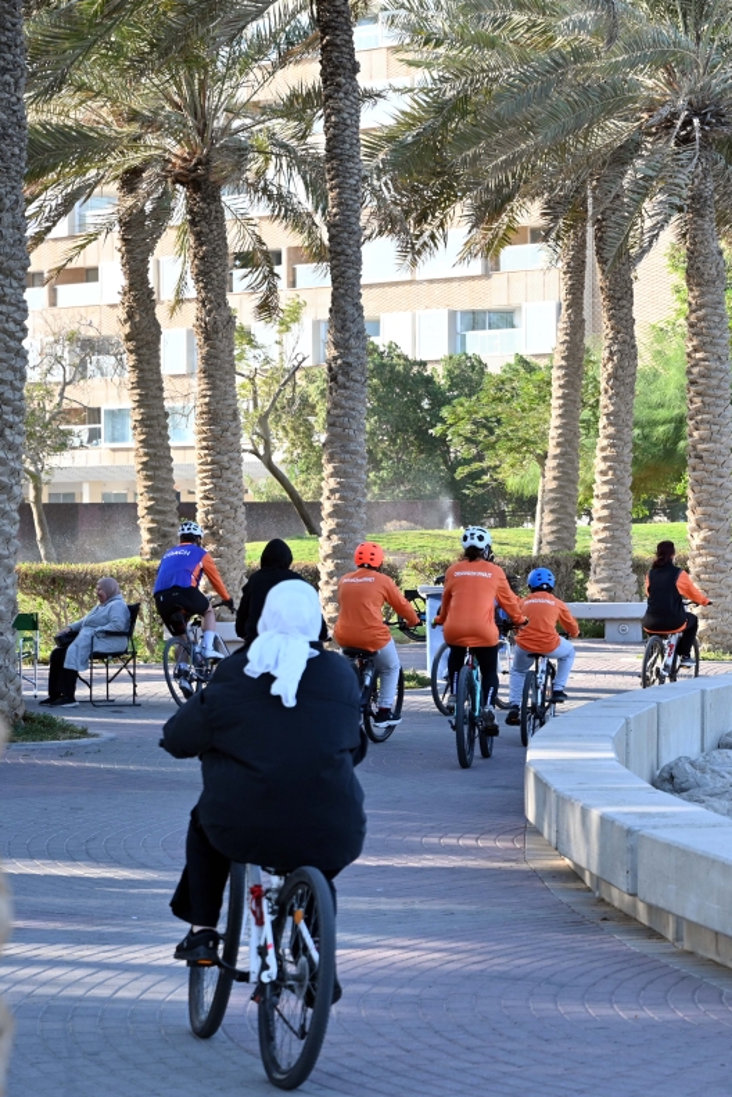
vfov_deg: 19.3
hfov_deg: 12.7
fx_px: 3233
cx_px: 799
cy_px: 544
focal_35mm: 106
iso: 400
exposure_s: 1/640
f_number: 5
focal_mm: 70
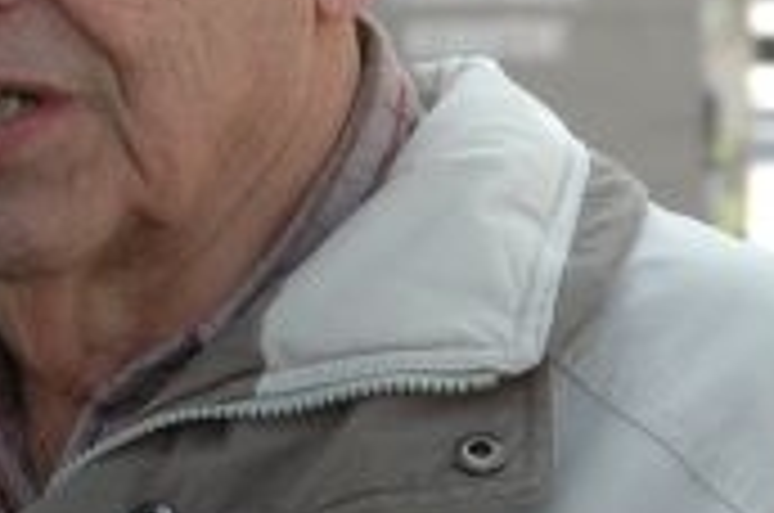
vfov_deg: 3.4
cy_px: 104
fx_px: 8734
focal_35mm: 407
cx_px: -198
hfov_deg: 5.1
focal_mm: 78
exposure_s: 1/400
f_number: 10
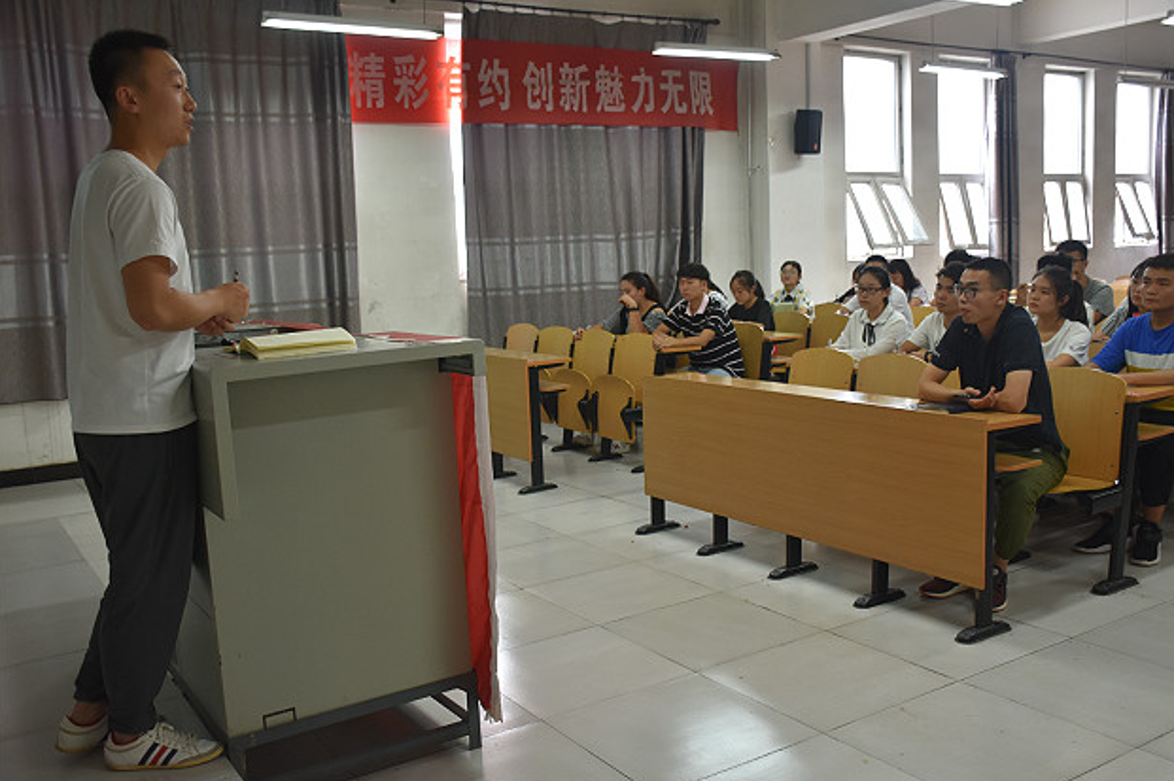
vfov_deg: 38.8
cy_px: 386
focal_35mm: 34
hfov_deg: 55.8
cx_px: 601
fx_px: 1108
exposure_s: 1/60
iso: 450
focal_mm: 22
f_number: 4
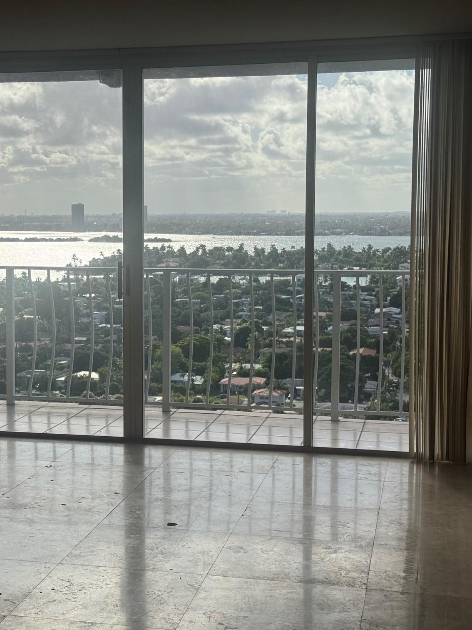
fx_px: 1182
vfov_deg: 29.8
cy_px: 317
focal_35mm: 65
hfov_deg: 22.3
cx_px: 109
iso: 64
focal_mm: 6.76
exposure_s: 1/4975
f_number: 1.78
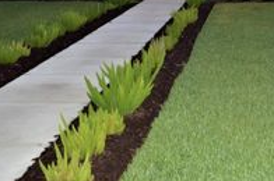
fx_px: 524
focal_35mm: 69
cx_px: 291
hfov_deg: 27.2
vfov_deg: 18.5
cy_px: -42
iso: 450
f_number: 3.5
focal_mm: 18
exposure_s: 1/60
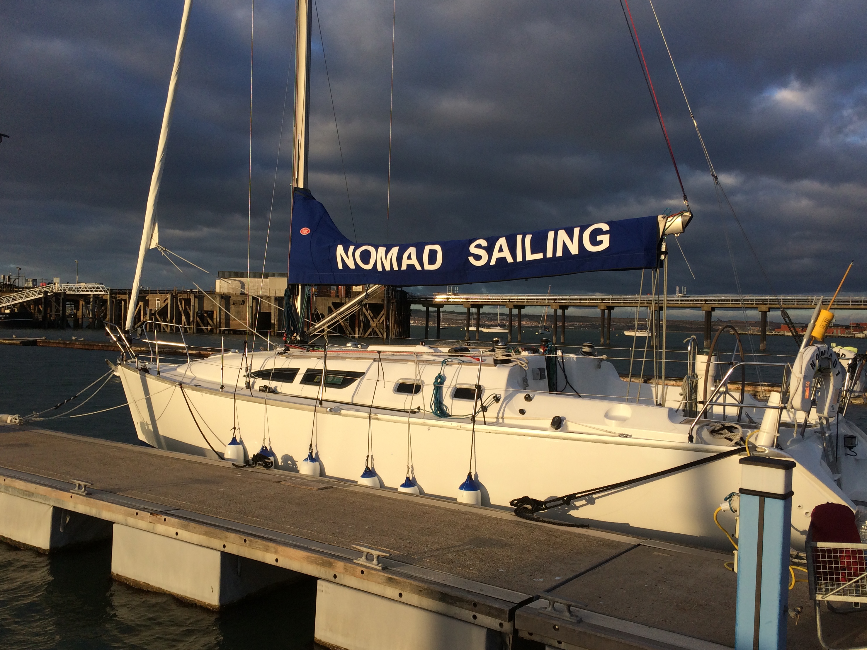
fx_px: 802
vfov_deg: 44.2
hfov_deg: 56.8
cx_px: 426
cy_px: 337
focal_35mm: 32
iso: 32
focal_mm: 4.15
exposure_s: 1/1368
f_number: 2.2
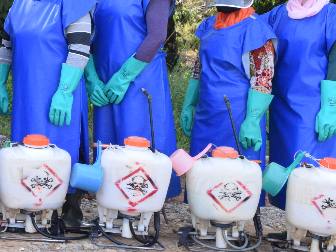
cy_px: 28
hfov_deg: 16.8
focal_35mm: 106
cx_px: -169
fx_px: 1029
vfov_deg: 13.8
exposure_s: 1/200
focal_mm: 22
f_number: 7.1
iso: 400
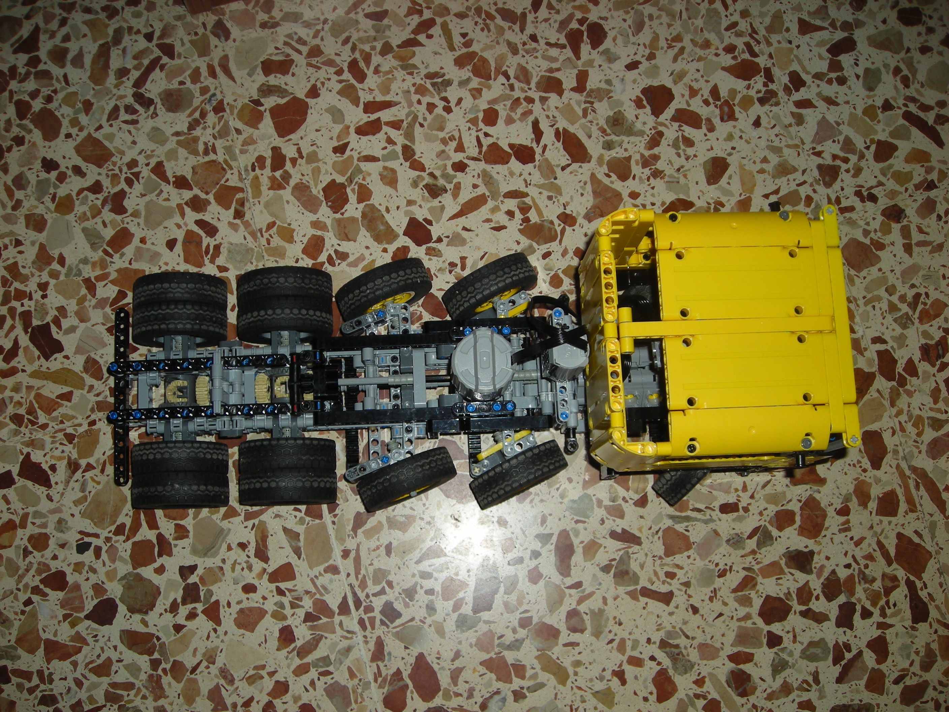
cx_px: 474
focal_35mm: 38
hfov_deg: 49.0
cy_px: 356
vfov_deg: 37.7
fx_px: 1042
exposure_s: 1/60
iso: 50
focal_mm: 6.3
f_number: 3.2
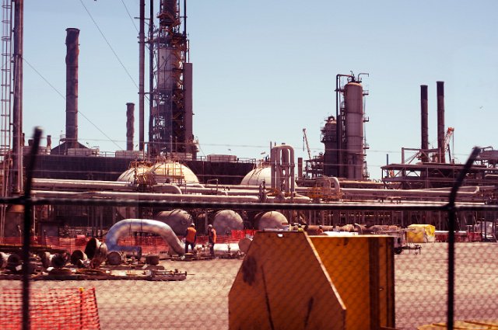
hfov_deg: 28.9
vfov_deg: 19.4
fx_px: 967
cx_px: 249
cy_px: 165
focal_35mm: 70
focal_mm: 70
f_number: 8
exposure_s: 1/350
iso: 200
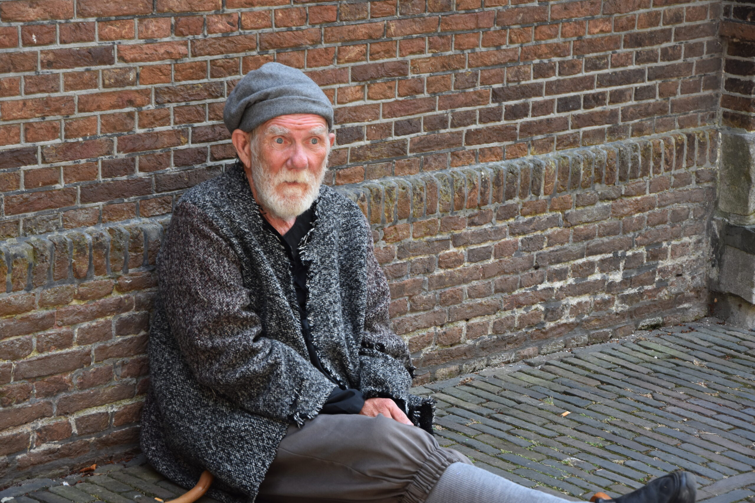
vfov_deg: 11.4
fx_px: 2517
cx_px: 378
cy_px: 252
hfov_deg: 17.1
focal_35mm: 120
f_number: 5.3
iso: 400
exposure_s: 1/125
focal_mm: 80
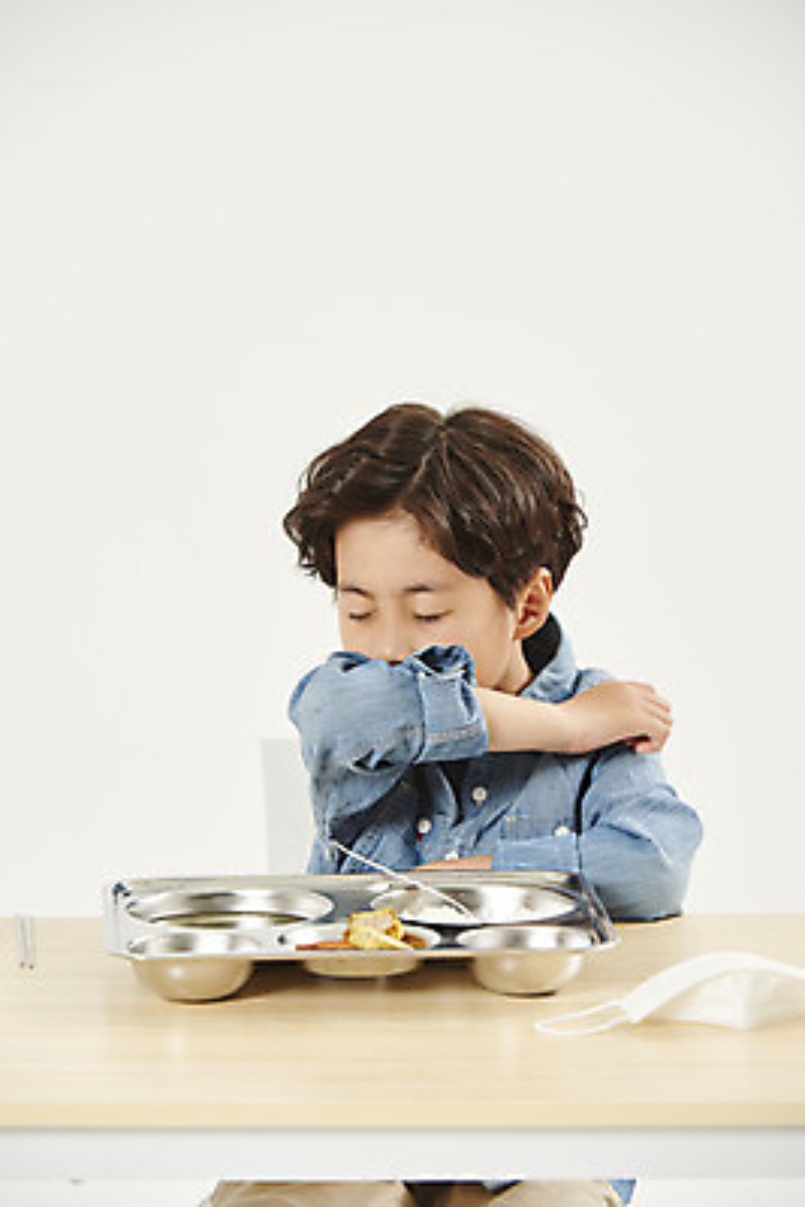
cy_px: 604
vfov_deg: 11.7
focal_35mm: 175
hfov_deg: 7.9
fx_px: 5864
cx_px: 402
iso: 125
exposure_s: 1/125
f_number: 8
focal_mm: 175
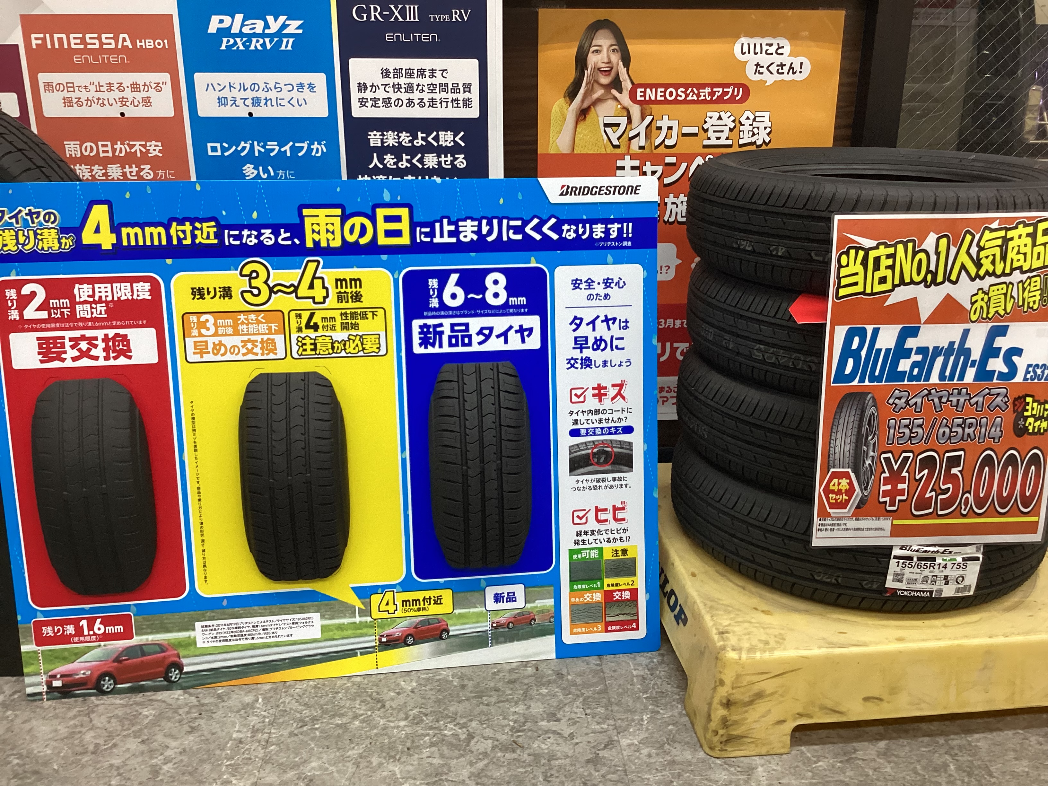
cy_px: 393
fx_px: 939
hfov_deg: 58.4
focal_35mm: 31
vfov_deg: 45.4
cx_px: 524
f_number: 2.4
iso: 160
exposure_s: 1/60
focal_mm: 3.3
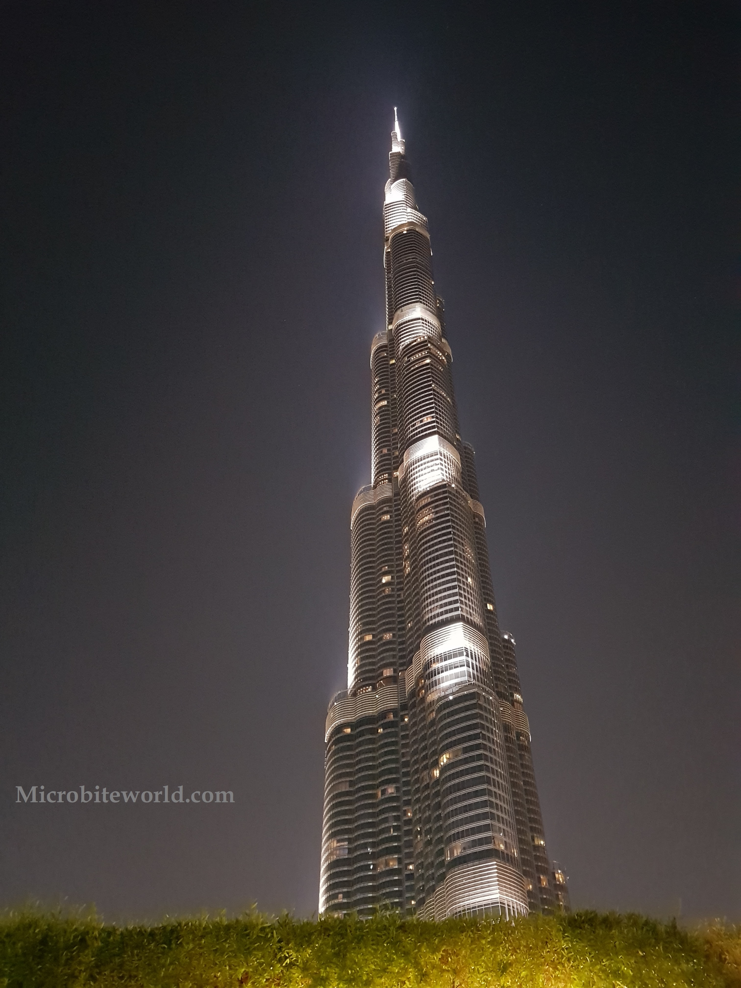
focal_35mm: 26
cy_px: 494
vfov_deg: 67.3
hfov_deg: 53.1
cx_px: 370
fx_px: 742
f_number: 1.7
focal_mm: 4.2
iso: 1000
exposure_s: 1/10
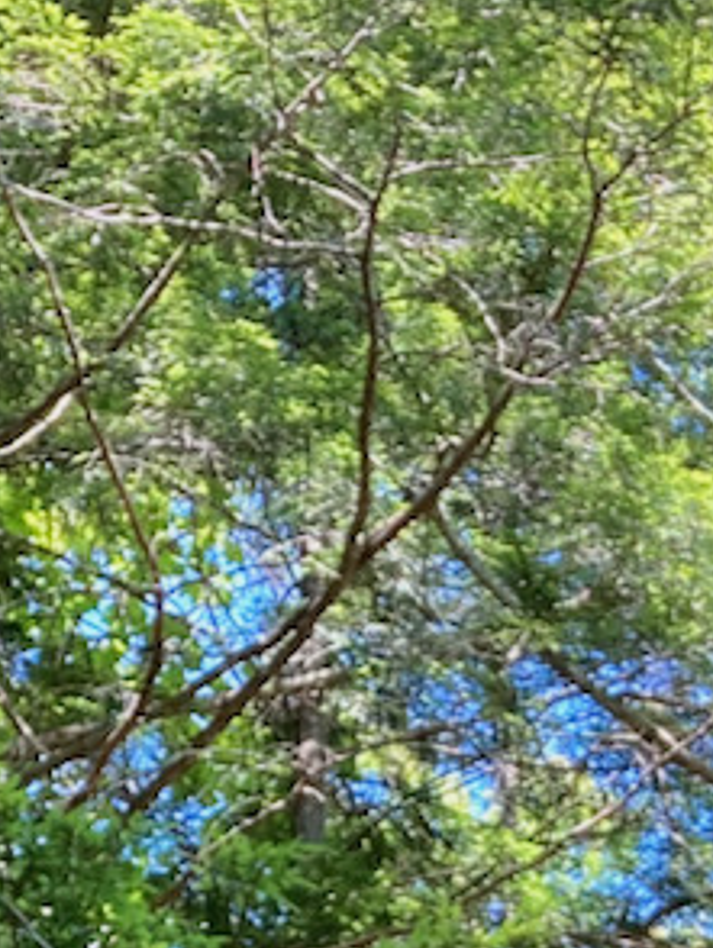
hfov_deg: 12.0
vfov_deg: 13.9
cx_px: 718
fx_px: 3346
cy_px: 1851
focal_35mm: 122
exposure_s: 1/121
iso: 50
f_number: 1.8
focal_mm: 3.99
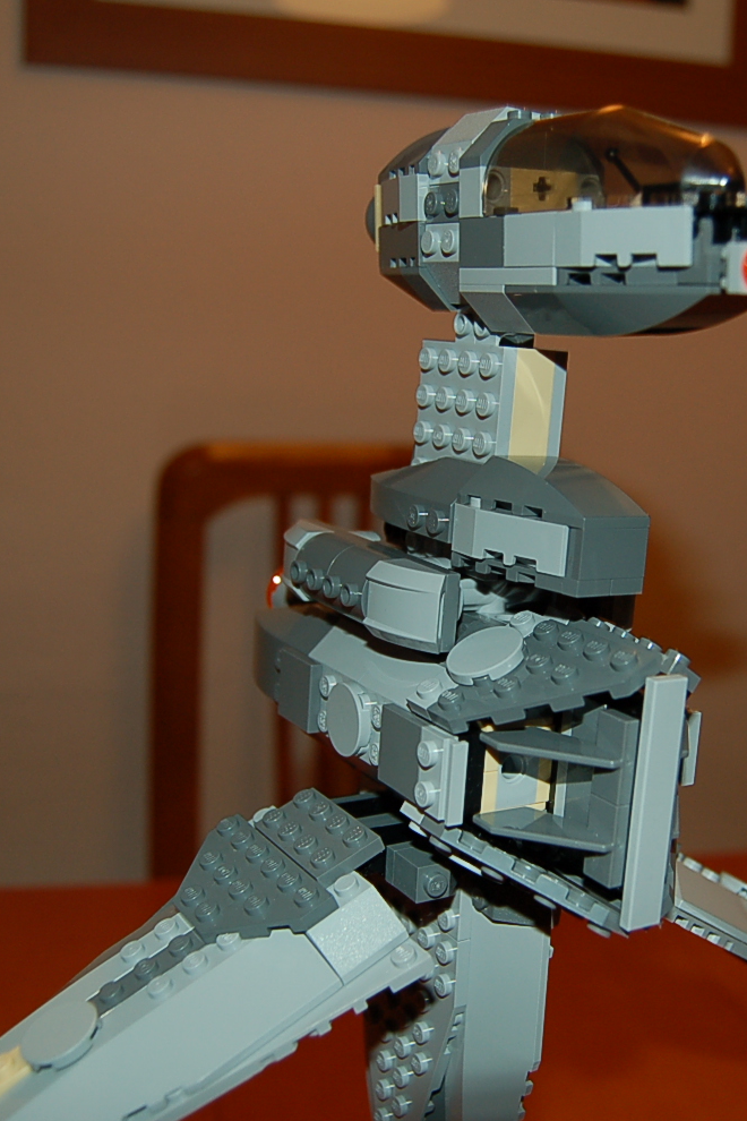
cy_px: 565
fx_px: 1276
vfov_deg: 47.4
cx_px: 497
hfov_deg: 32.4
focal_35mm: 41
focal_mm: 18
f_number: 3.5
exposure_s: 1/60
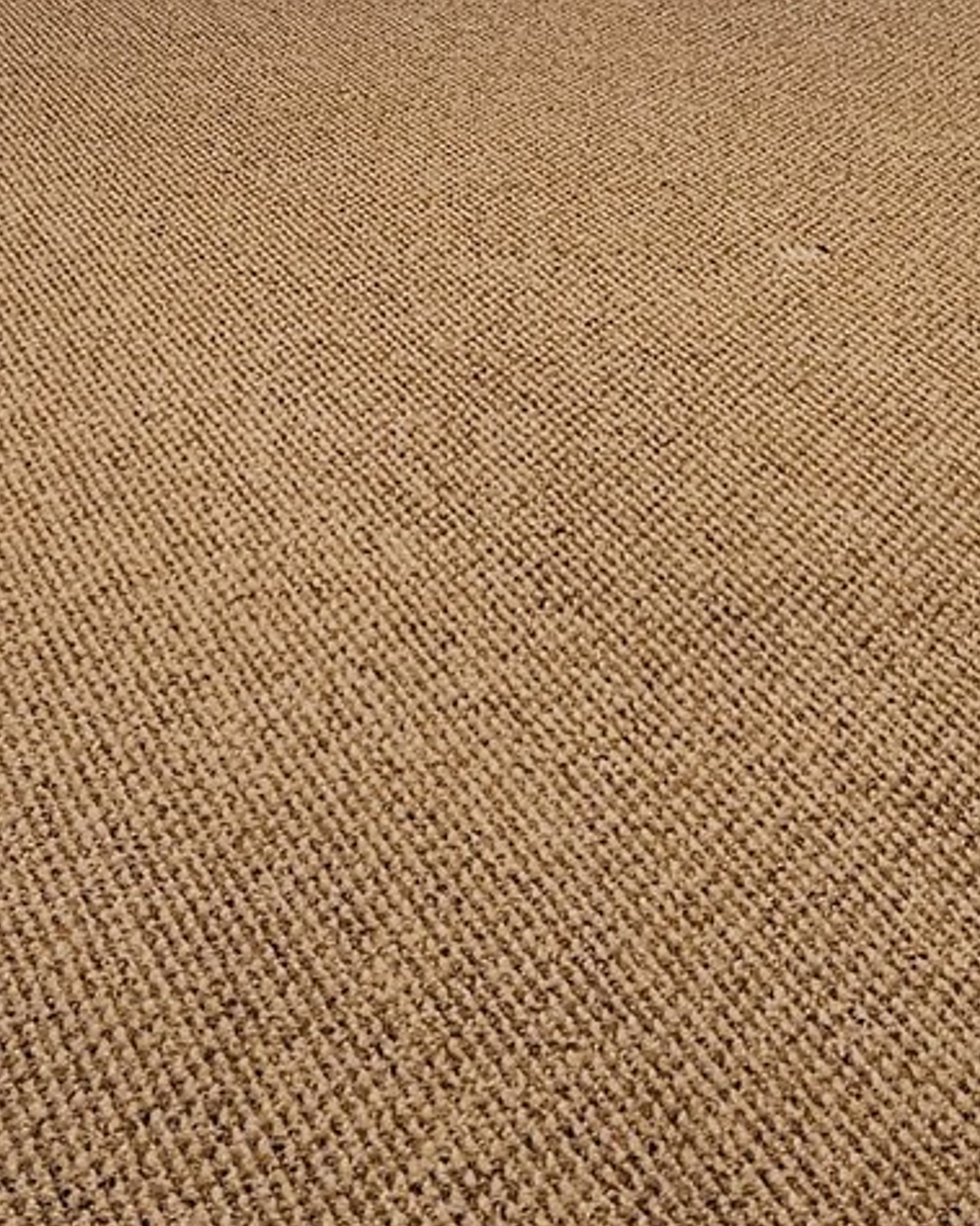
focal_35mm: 91
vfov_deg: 20.0
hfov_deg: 16.9
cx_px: 538
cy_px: -163
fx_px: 3300
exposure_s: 1/120
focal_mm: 5.4
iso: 800
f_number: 1.8
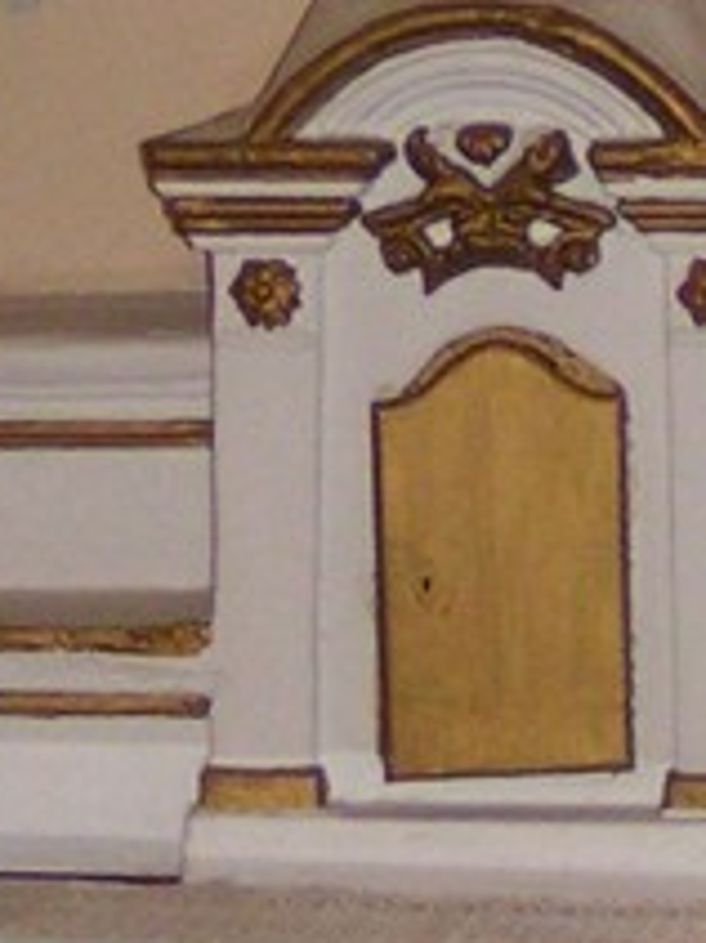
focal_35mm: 192
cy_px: -7
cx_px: 576
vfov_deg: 10.2
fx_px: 5226
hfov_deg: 7.7
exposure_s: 1/40
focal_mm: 5.8
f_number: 2.8
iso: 200
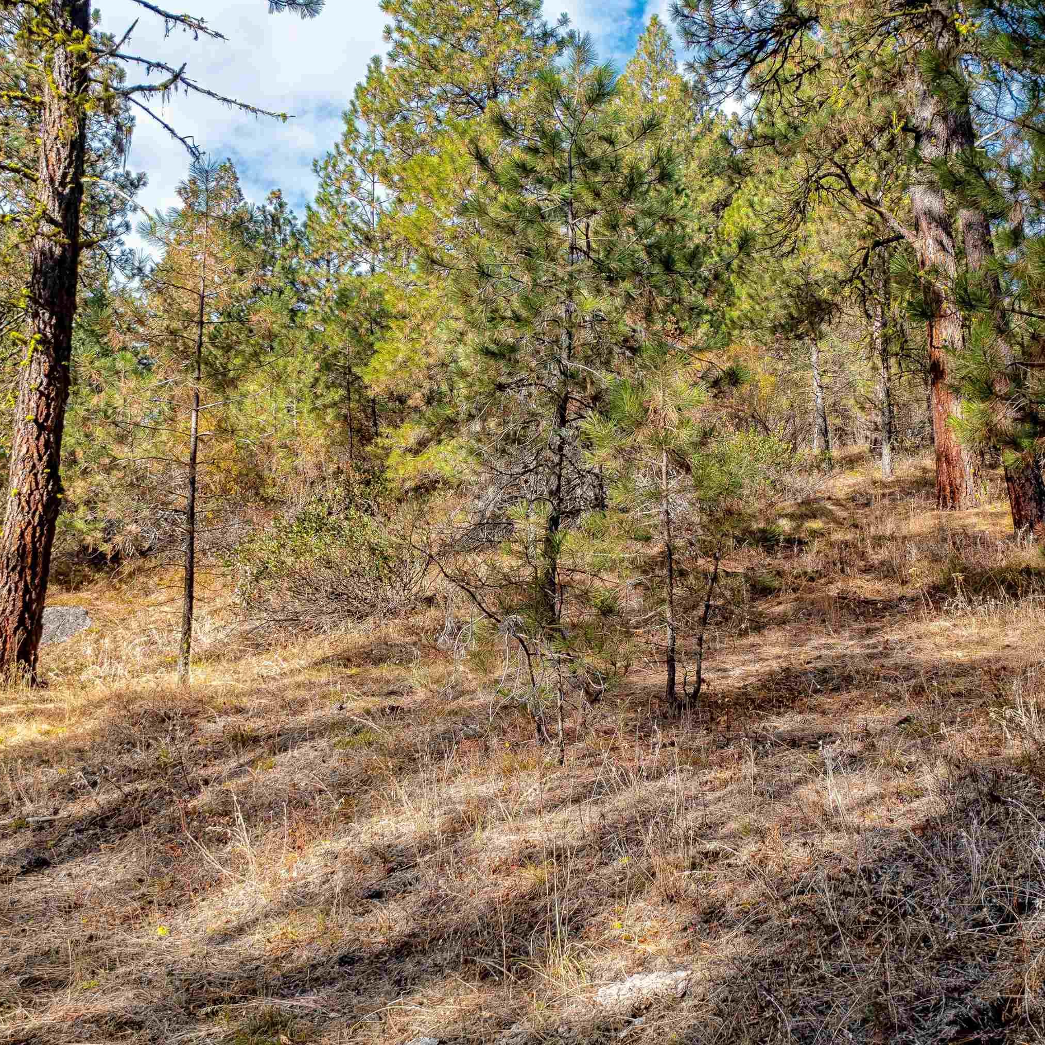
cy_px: 519
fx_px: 1230
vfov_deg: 46.0
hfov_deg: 46.0
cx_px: 585
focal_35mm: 36
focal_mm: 10.26
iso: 100
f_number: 2.8
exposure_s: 1/800
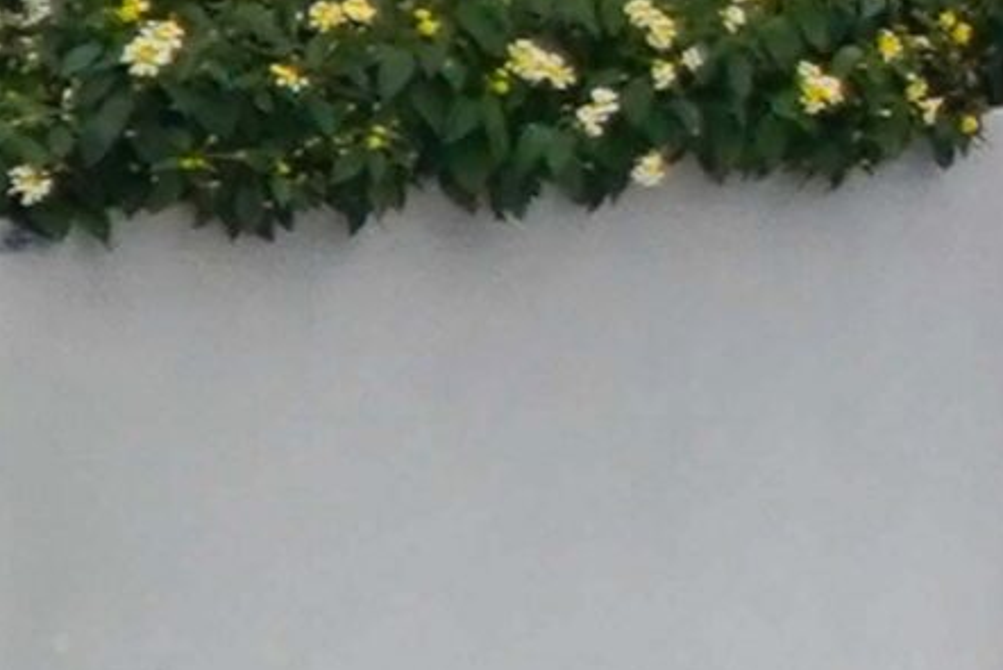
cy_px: 333
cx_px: 2319
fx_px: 7747
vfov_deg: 4.9
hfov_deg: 7.0
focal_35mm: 278
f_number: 4
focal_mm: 32
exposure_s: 1/250
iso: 80
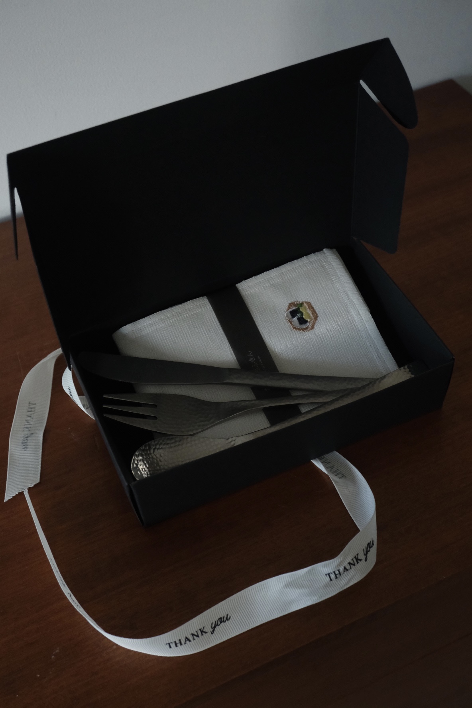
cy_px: 354
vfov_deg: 47.4
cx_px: 236
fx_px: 806
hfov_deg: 32.6
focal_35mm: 41
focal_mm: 27.1
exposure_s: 1/125
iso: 4000
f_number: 6.4
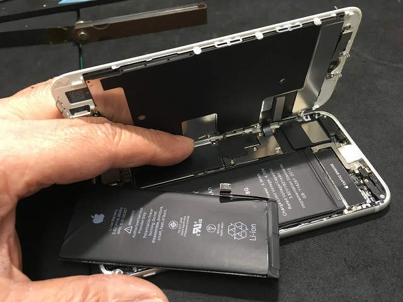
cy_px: 151
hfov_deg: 61.7
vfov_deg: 48.2
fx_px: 338
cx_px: 202
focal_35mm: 29
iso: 64
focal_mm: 4.15
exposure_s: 1/30
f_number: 2.2
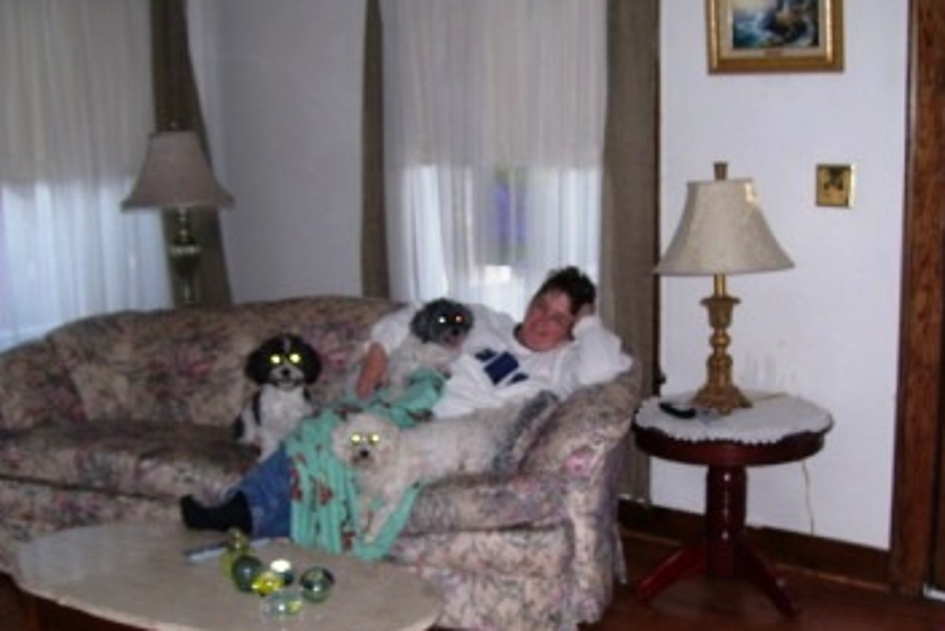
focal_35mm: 49
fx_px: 1287
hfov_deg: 40.3
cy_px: 387
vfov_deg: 27.5
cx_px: 518
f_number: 2.7
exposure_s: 1/60
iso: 80
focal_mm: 6
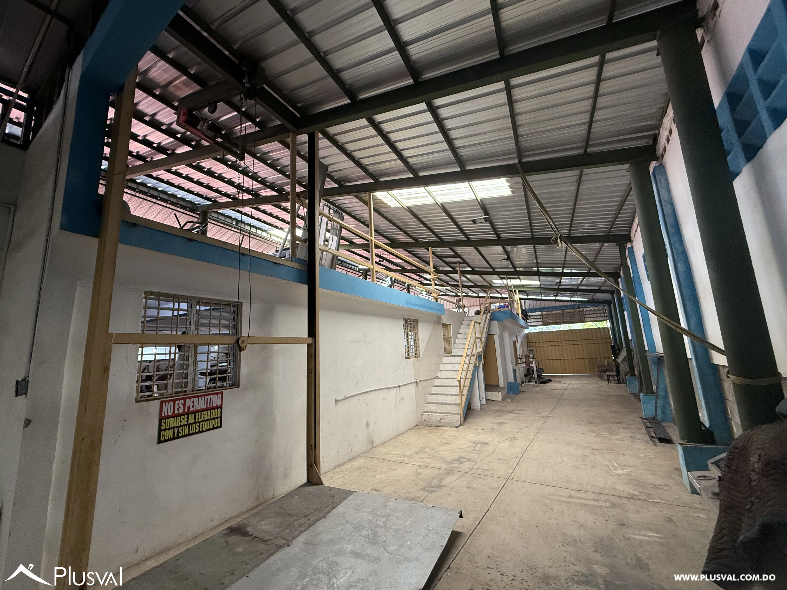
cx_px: 394
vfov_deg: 85.7
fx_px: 318
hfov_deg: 102.1
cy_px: 295
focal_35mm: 14
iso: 250
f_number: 2.2
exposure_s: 1/99
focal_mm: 2.22
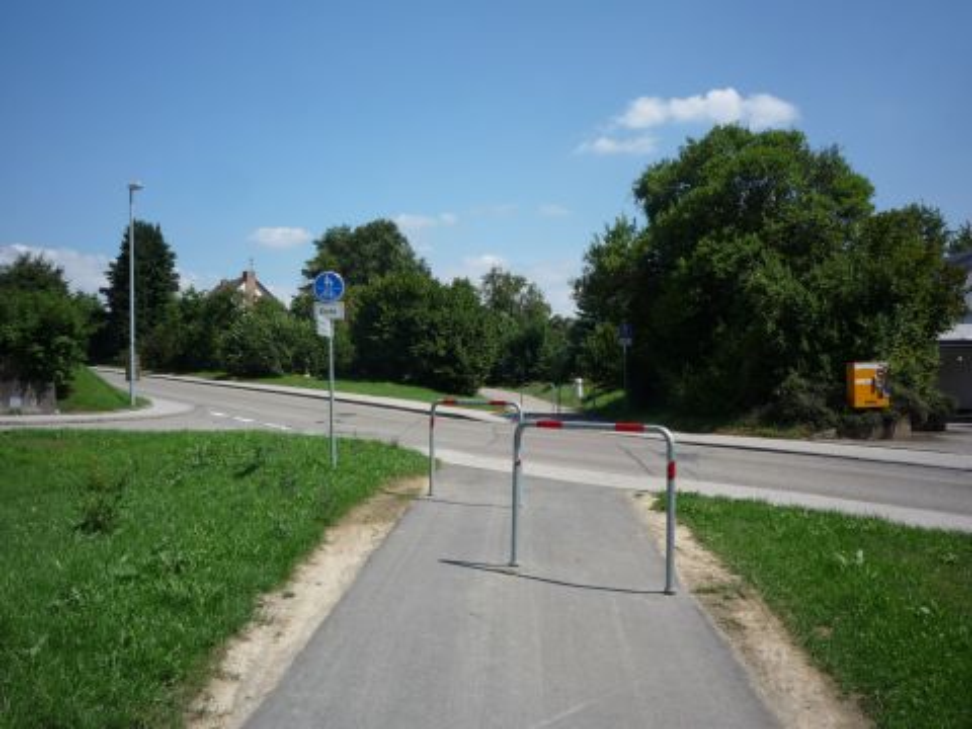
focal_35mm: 32
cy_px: 364
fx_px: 899
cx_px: 486
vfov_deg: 44.2
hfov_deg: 56.8
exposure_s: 1/500
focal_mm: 5.2
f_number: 5.6
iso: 100
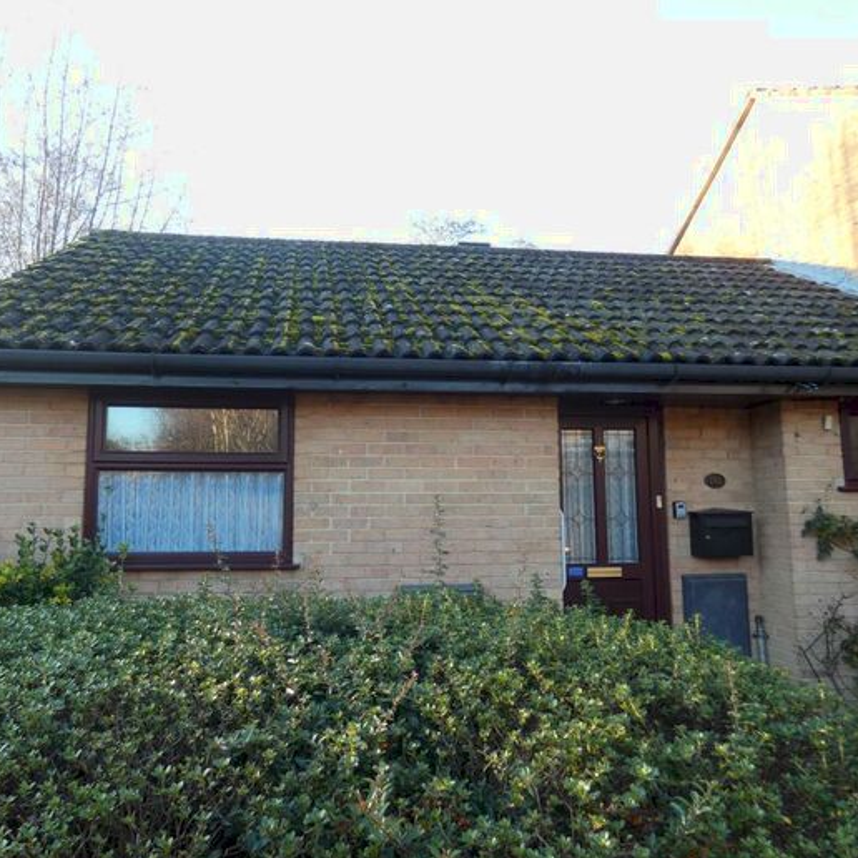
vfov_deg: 65.0
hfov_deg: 64.9
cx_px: 389
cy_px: 433
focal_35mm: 24
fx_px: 673
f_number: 2.8
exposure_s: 1/80
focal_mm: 3.6
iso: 80
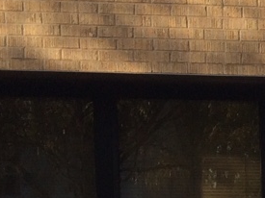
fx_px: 1316
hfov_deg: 10.2
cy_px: 366
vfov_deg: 8.3
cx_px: 596
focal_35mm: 172
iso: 32
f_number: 2.2
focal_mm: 4.15
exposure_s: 1/746
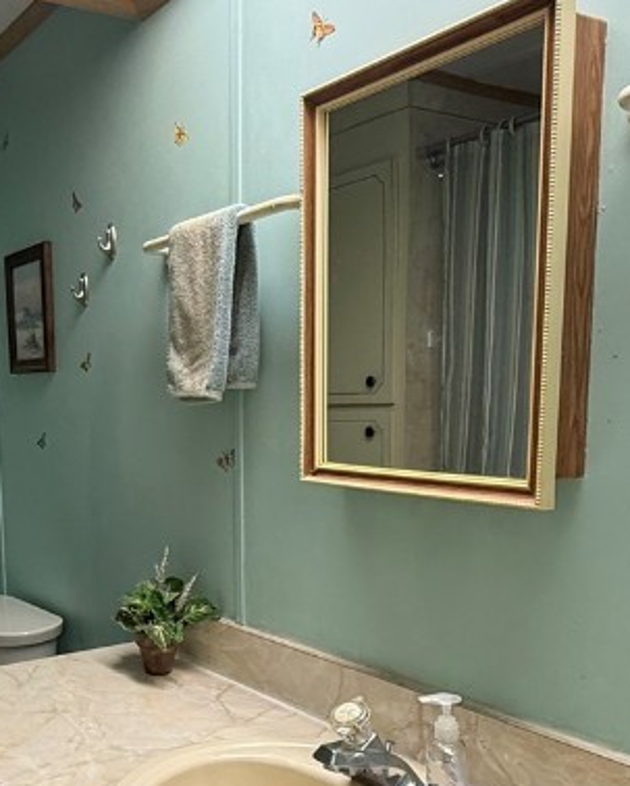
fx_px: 861
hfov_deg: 38.9
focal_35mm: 37
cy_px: 516
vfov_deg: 48.3
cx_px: 141
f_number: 2.2
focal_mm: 2.22
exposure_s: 1/60
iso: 200
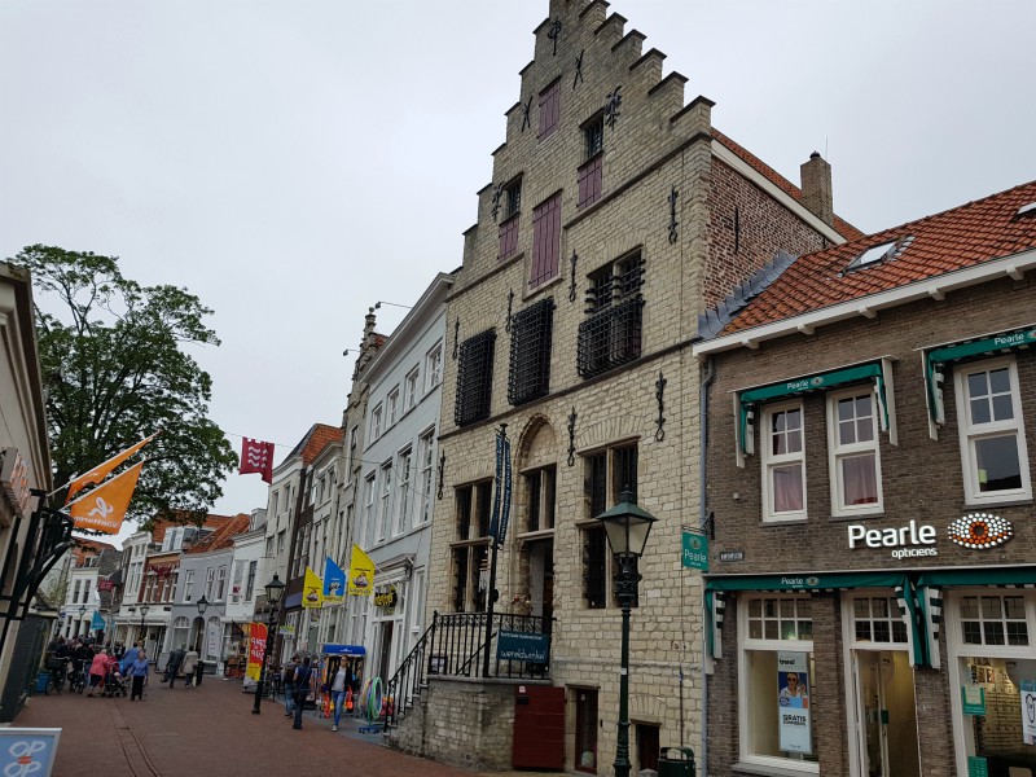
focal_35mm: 26
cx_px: 518
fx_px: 778
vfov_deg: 53.1
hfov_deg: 67.3
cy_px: 388
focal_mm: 4.2
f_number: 1.7
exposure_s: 1/1048
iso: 40
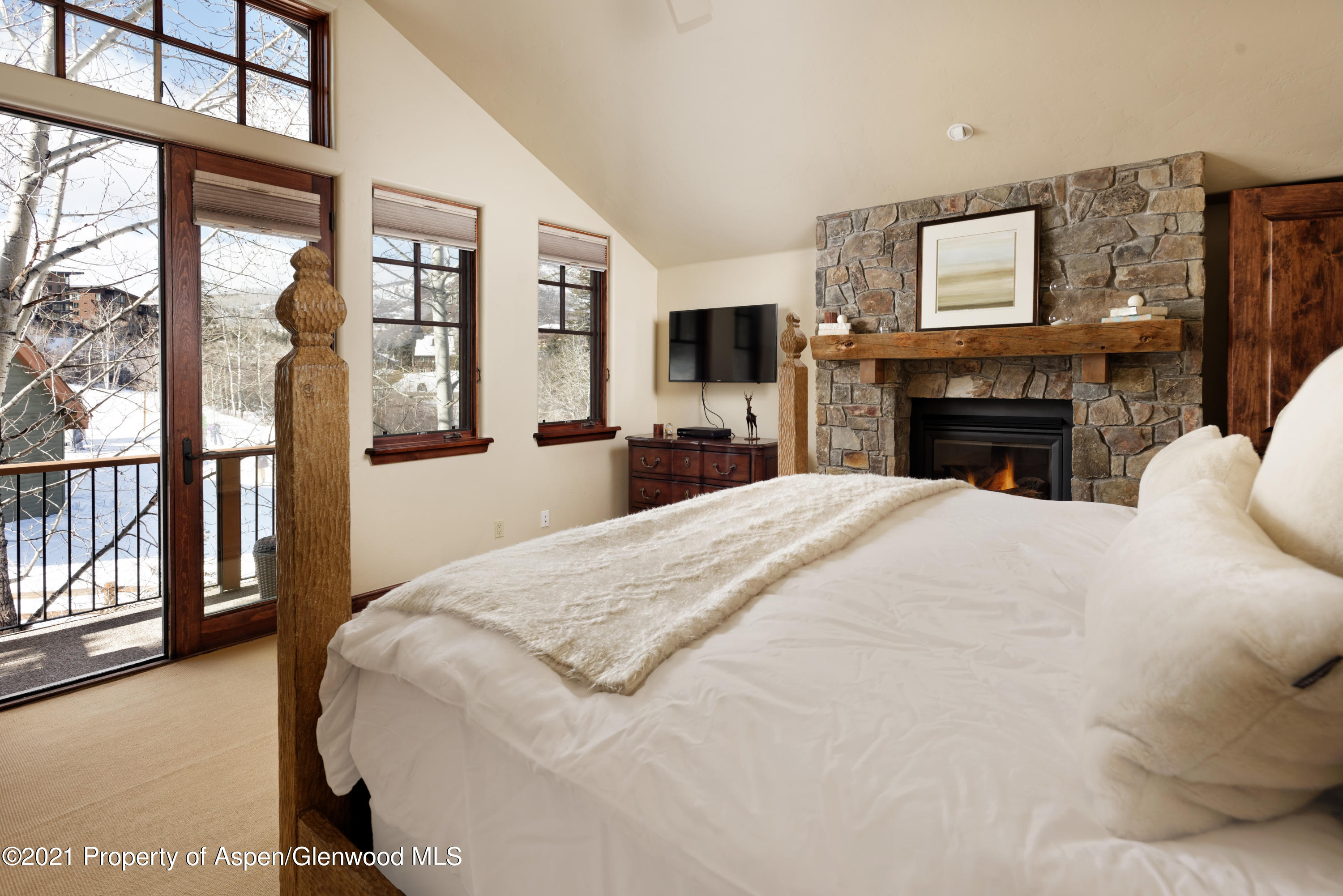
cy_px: 448
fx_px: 634
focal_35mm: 17
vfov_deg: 70.5
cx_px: 672
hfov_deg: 93.3
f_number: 8
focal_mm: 17
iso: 100
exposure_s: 1/5
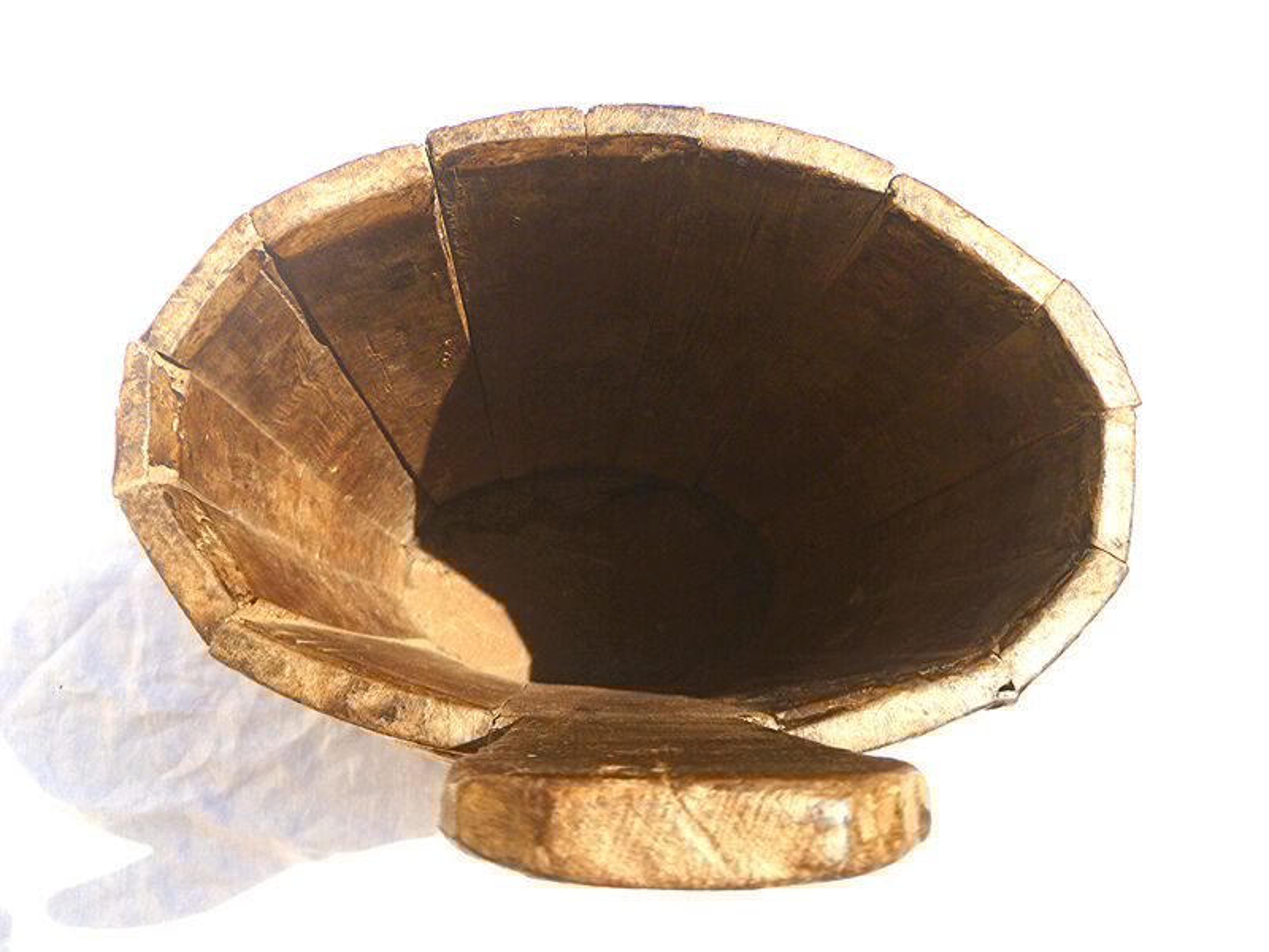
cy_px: 476
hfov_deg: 47.9
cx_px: 634
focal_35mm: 39
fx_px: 1430
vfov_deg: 36.8
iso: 80
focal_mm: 6.9
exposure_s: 1/200
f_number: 11
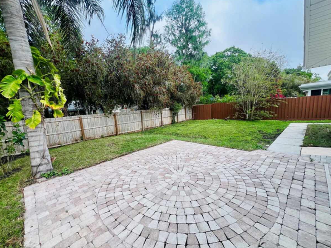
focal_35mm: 14
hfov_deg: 102.1
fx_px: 134
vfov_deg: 85.6
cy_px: 130
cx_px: 163
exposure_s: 1/194
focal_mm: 1.57
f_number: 1.8
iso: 32
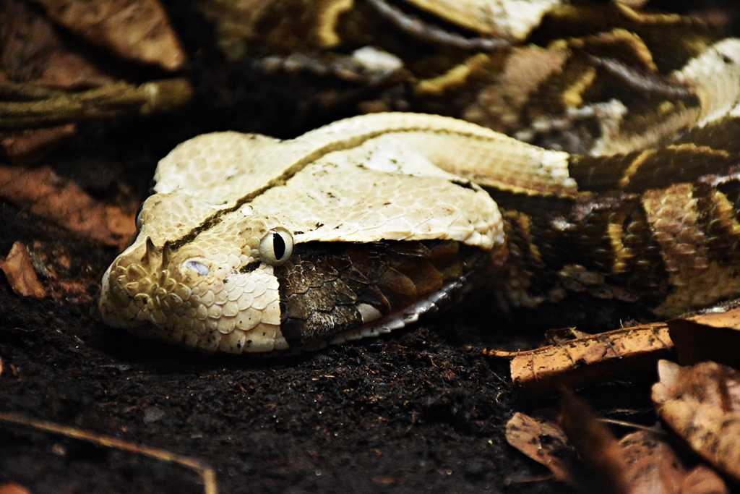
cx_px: 370
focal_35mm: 210
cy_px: 247
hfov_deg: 9.8
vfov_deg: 6.5
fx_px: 4317
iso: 8000
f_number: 5.6
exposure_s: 1/125
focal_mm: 140
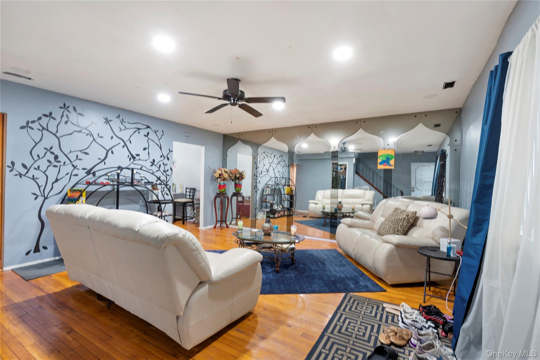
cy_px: 180
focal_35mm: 16
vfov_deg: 73.7
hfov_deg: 96.7
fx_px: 240
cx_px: 270
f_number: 8
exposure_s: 25
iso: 100
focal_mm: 16
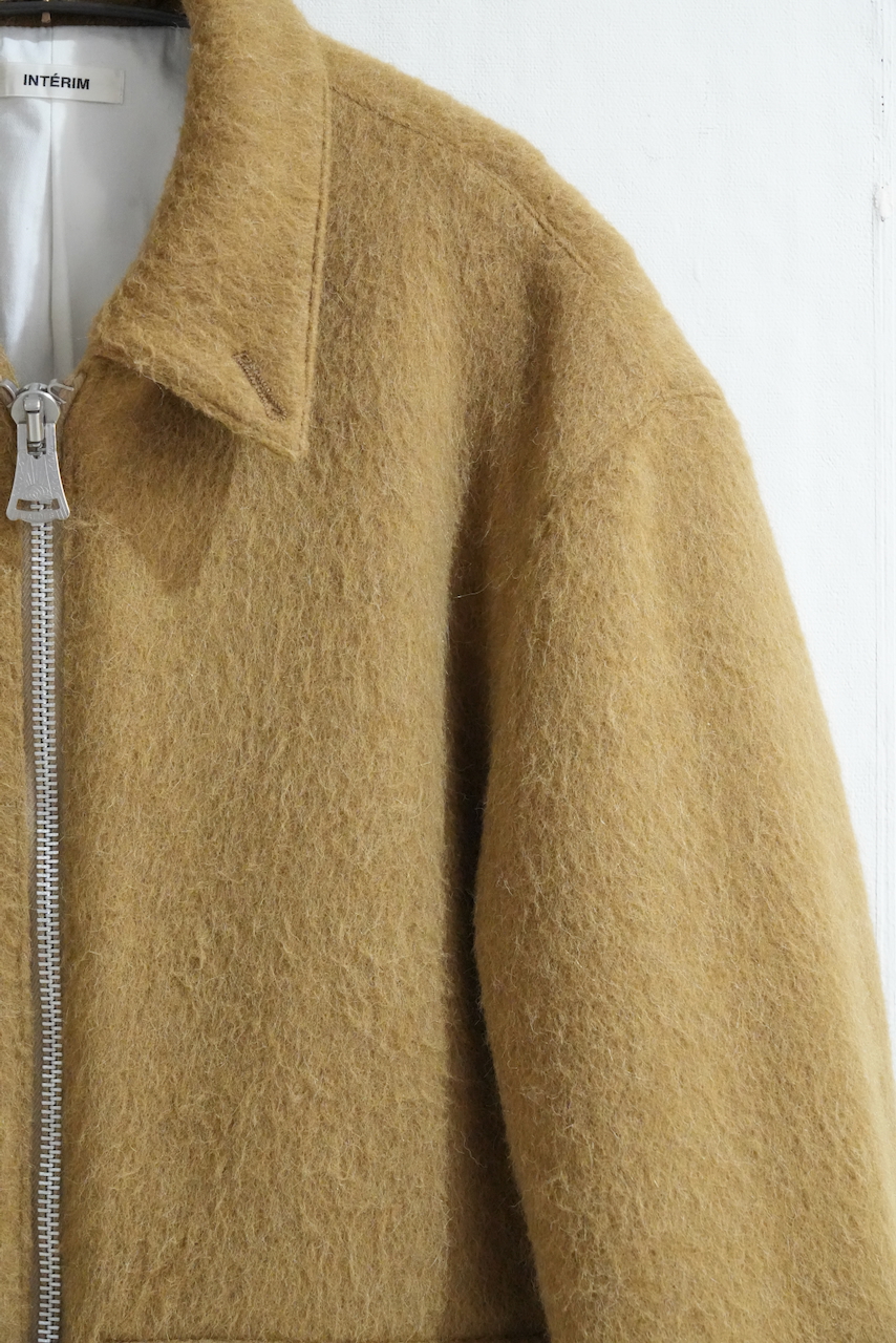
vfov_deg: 25.1
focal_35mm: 81
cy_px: 672
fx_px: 3022
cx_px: 448
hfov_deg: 16.9
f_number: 10
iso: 16000
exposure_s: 1/125
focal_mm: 81
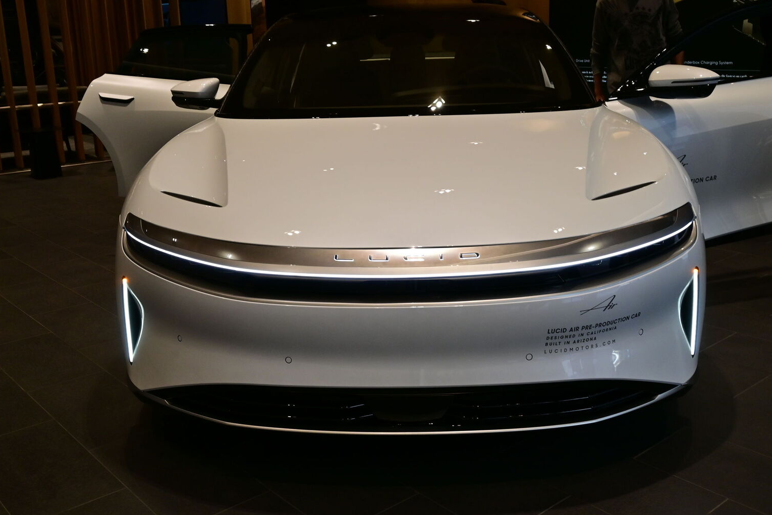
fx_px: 835
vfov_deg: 34.2
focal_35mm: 39
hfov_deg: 49.6
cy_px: 237
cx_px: 393
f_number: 5.6
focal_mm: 20.5
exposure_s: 1/125
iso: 400
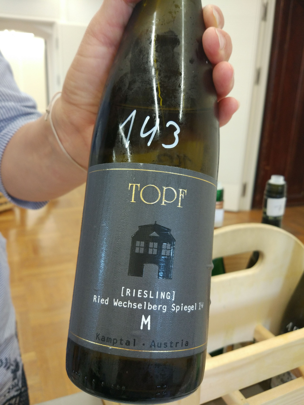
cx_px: 152
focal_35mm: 28
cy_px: 202
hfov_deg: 49.7
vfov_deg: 63.4
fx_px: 328
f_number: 2
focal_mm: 4.26
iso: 299
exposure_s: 1/33
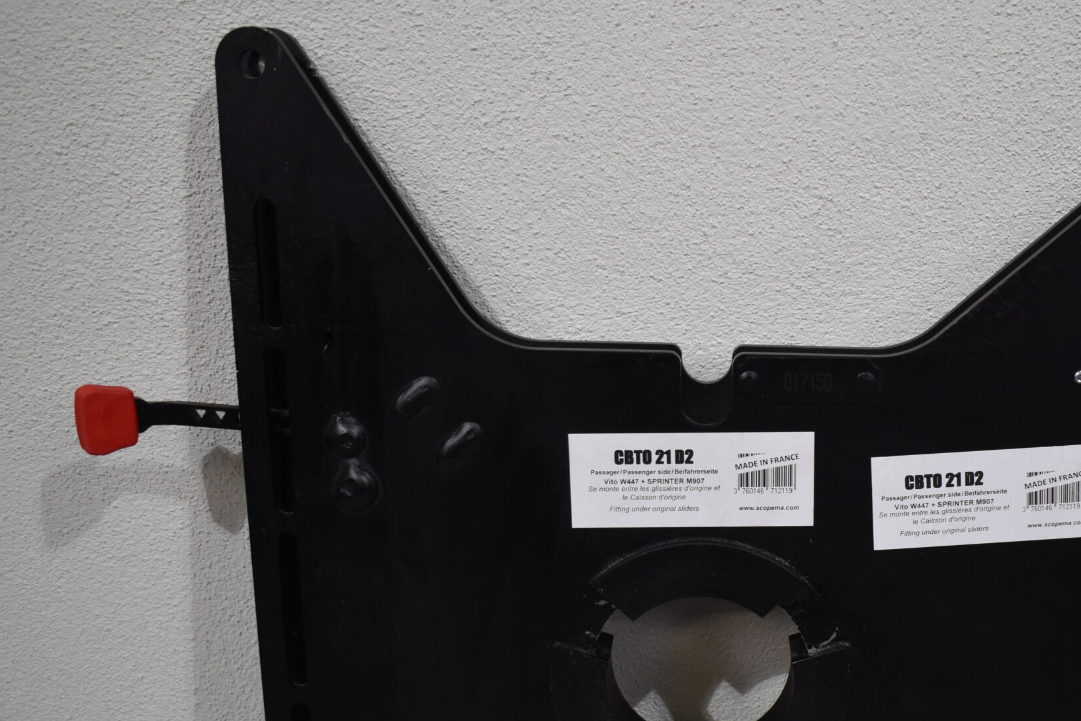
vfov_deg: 28.4
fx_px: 1411
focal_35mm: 47
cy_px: 510
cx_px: 738
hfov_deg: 41.3
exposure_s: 1/250
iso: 450
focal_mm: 20
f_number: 3.5
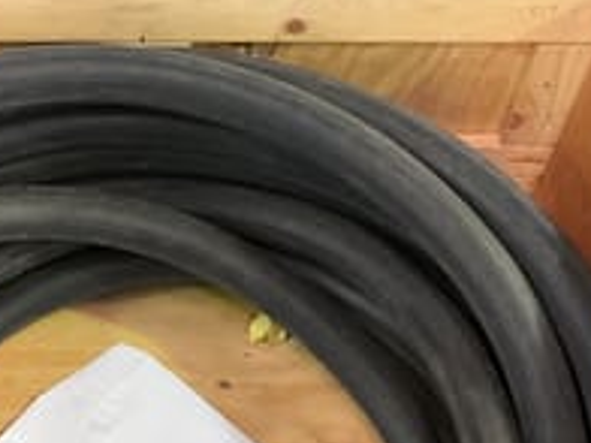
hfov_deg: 25.9
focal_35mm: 74
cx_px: 130
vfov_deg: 18.7
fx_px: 1263
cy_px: 550
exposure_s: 1/33
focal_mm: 3
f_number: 1.8
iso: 200
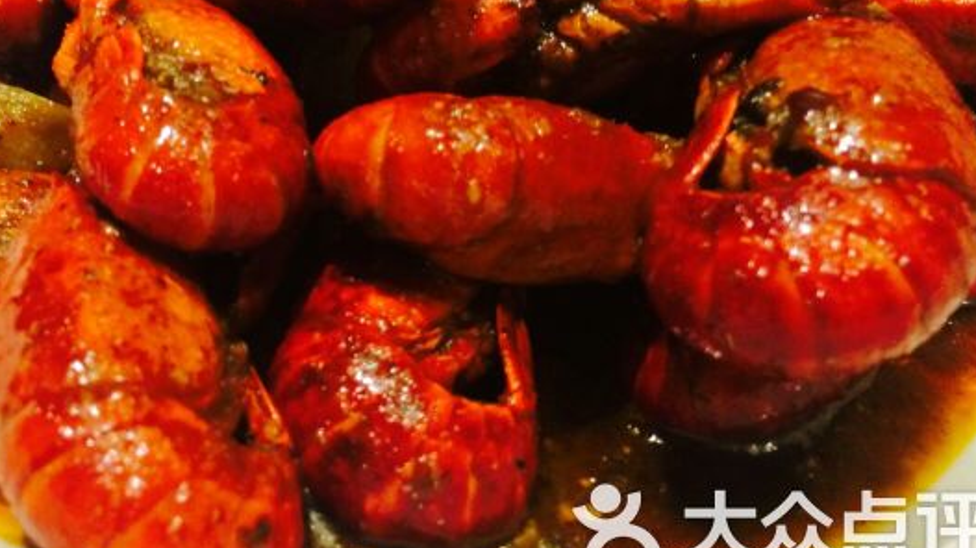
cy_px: 138
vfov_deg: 27.9
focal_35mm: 42
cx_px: 389
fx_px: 1087
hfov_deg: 48.1
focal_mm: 4.15
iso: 200
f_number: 2.2
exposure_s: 1/33
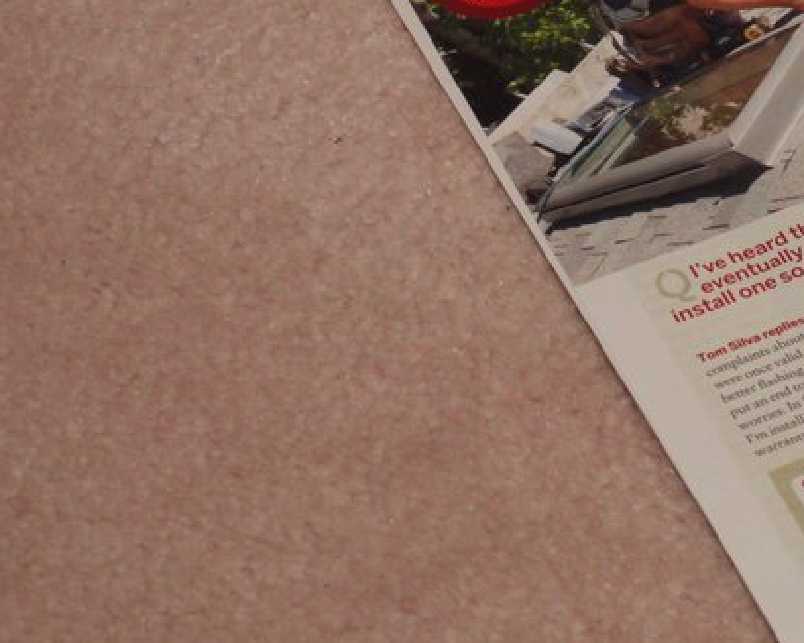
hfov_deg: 15.0
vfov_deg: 12.1
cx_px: 749
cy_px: 149
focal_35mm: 127
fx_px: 3021
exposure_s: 1/125
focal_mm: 26
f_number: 5
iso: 800
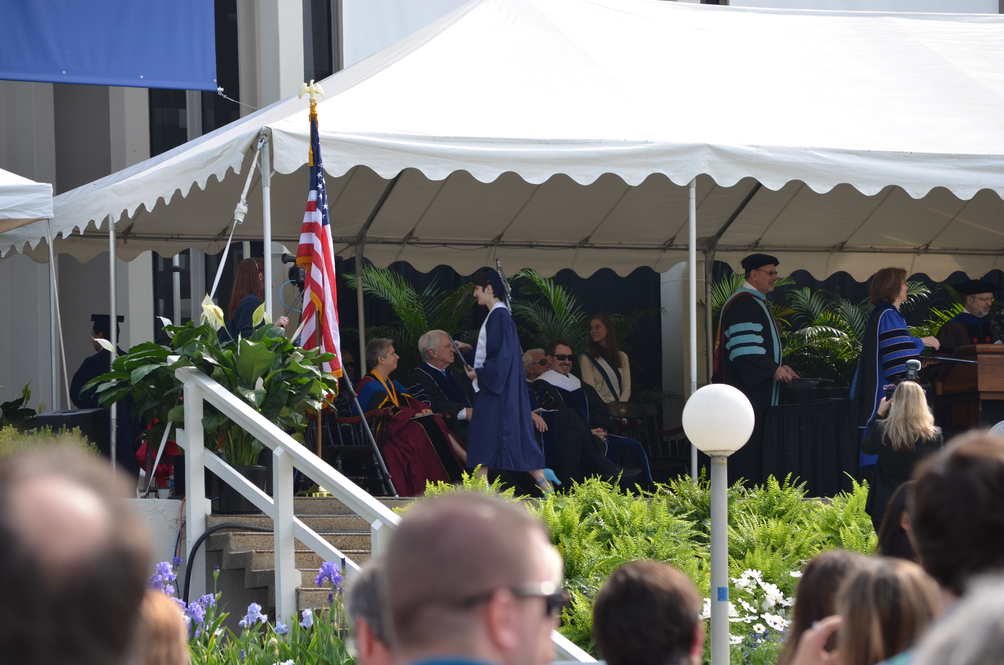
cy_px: 332
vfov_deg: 7.6
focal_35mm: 180
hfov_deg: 11.4
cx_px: 502
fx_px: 5010
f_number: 7.1
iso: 100
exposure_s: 1/200
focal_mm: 120
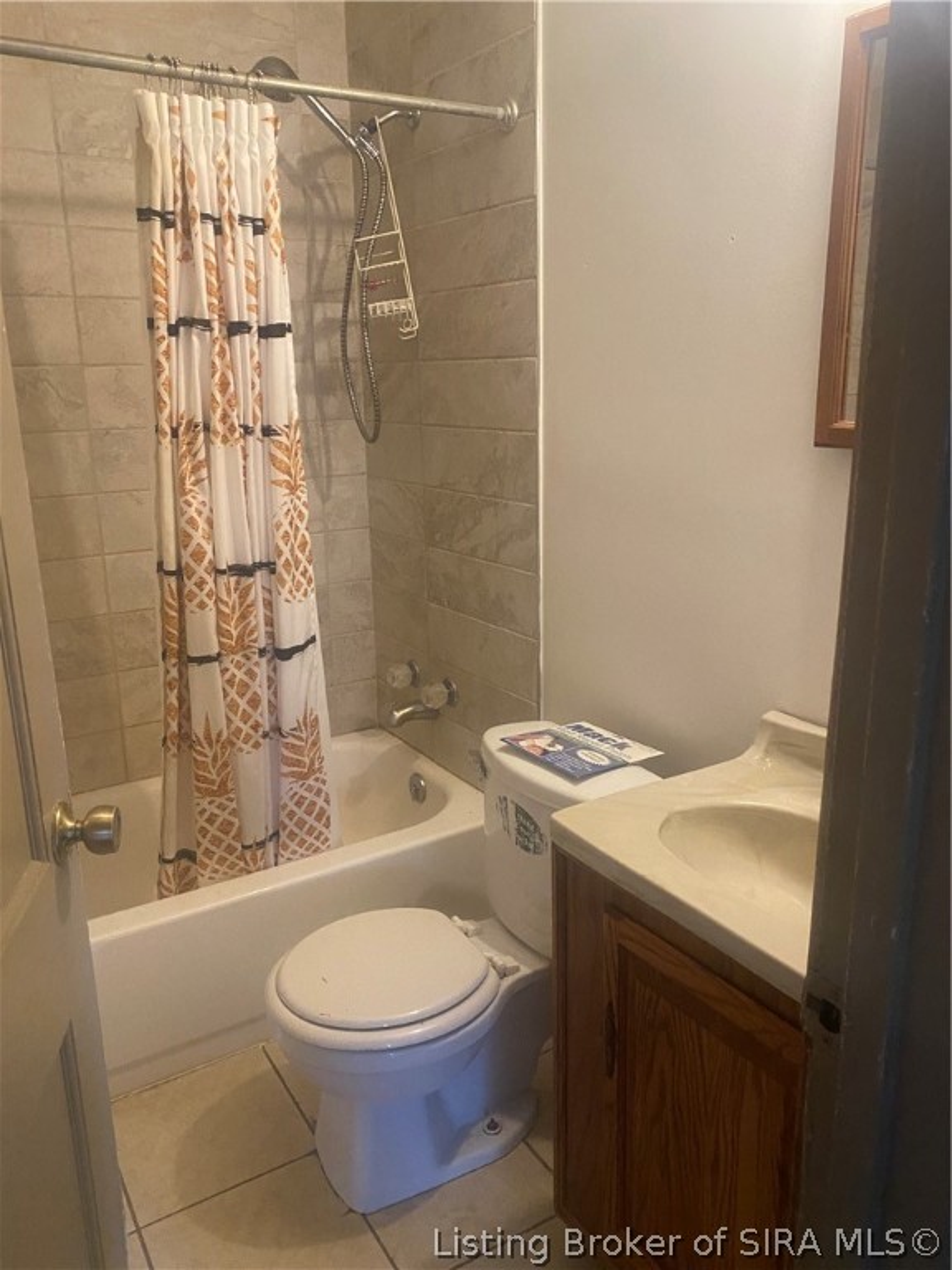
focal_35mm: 26
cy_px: 635
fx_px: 953
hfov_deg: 53.1
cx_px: 476
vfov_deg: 67.3
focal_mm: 4.25
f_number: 1.8
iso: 400
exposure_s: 1/60
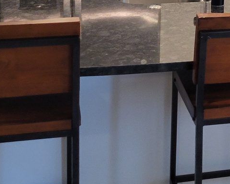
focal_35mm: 108
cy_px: -88
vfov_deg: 13.5
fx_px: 735
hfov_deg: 17.0
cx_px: 280
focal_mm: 5.4
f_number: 1.8
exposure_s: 1/120
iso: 200
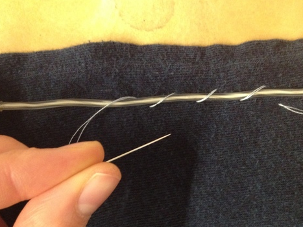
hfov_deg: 42.1
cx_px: 155
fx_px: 394
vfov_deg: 32.0
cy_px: 144
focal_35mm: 45
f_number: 2.4
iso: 400
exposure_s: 1/17
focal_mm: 4.28
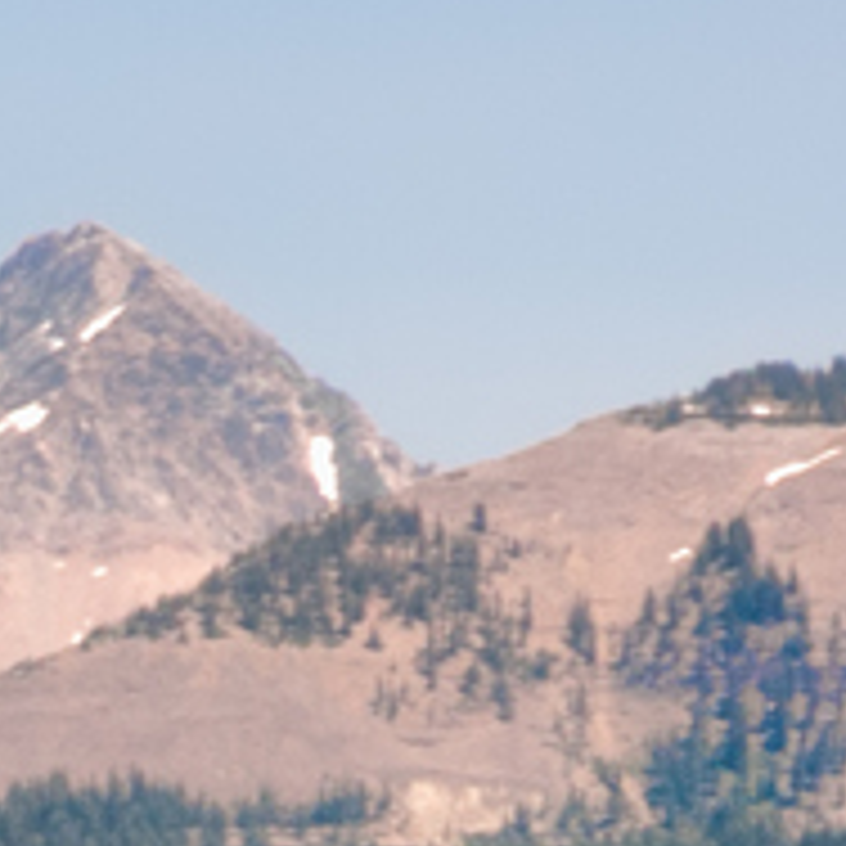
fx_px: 27816
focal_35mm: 1006
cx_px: -3656
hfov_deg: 1.7
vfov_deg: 1.7
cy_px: 2135
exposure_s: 1/15
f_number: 16
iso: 100
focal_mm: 70
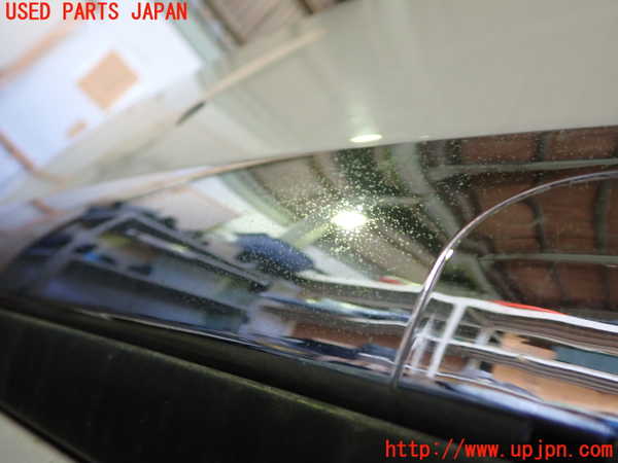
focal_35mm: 32
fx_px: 571
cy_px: 232
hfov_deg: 56.8
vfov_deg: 44.2
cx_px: 309
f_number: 2.4
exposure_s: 1/30
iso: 200
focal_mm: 5.79
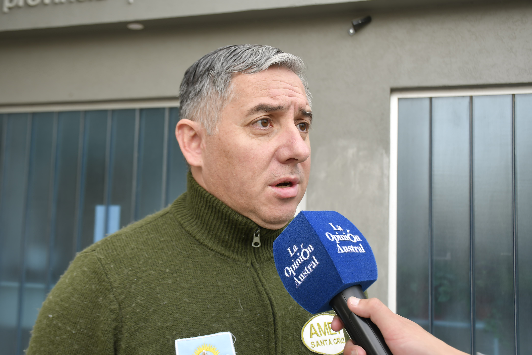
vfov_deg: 34.2
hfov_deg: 49.6
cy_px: 178
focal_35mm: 39
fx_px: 576
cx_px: 266
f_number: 5
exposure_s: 1/100
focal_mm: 26
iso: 100
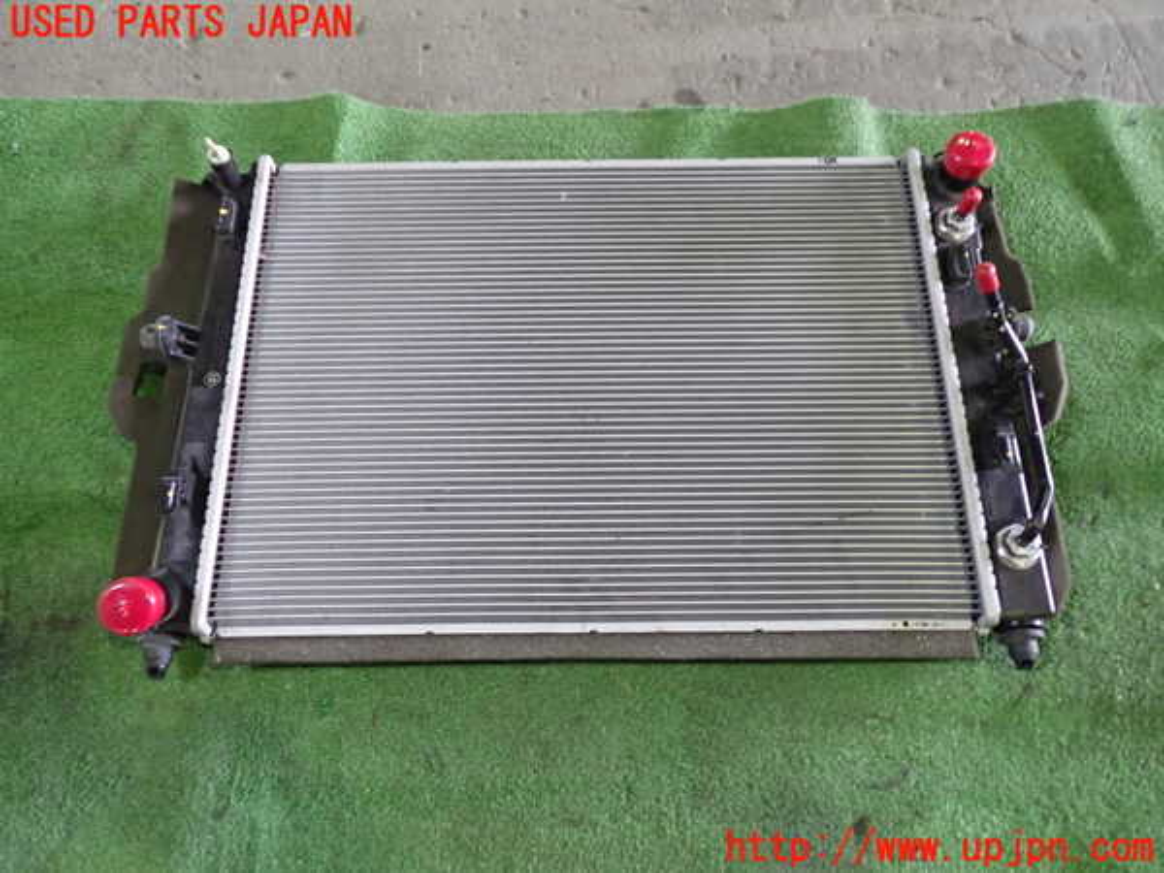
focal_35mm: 30
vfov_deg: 46.8
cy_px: 436
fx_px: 1009
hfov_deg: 60.0
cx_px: 582
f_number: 2.3
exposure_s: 1/30
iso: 500
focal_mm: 5.4
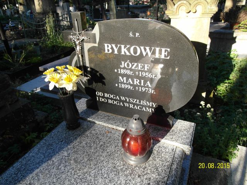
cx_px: 124
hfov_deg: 71.6
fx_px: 171
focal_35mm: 24
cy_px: 92
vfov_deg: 56.8
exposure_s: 1/125
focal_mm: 5.2
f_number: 3.4
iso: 80
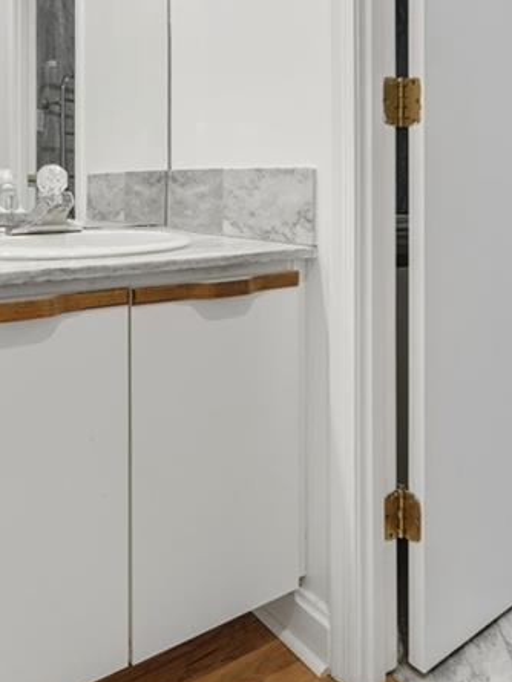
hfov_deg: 45.4
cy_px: 192
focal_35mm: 31
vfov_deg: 56.2
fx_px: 611
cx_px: 233
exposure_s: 1/100
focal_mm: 14
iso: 250
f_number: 8
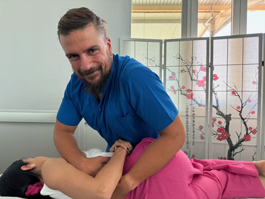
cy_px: 100
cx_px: 132
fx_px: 184
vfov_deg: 56.8
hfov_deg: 71.6
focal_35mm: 24
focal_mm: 6.76
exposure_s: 1/121
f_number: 1.78
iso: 125
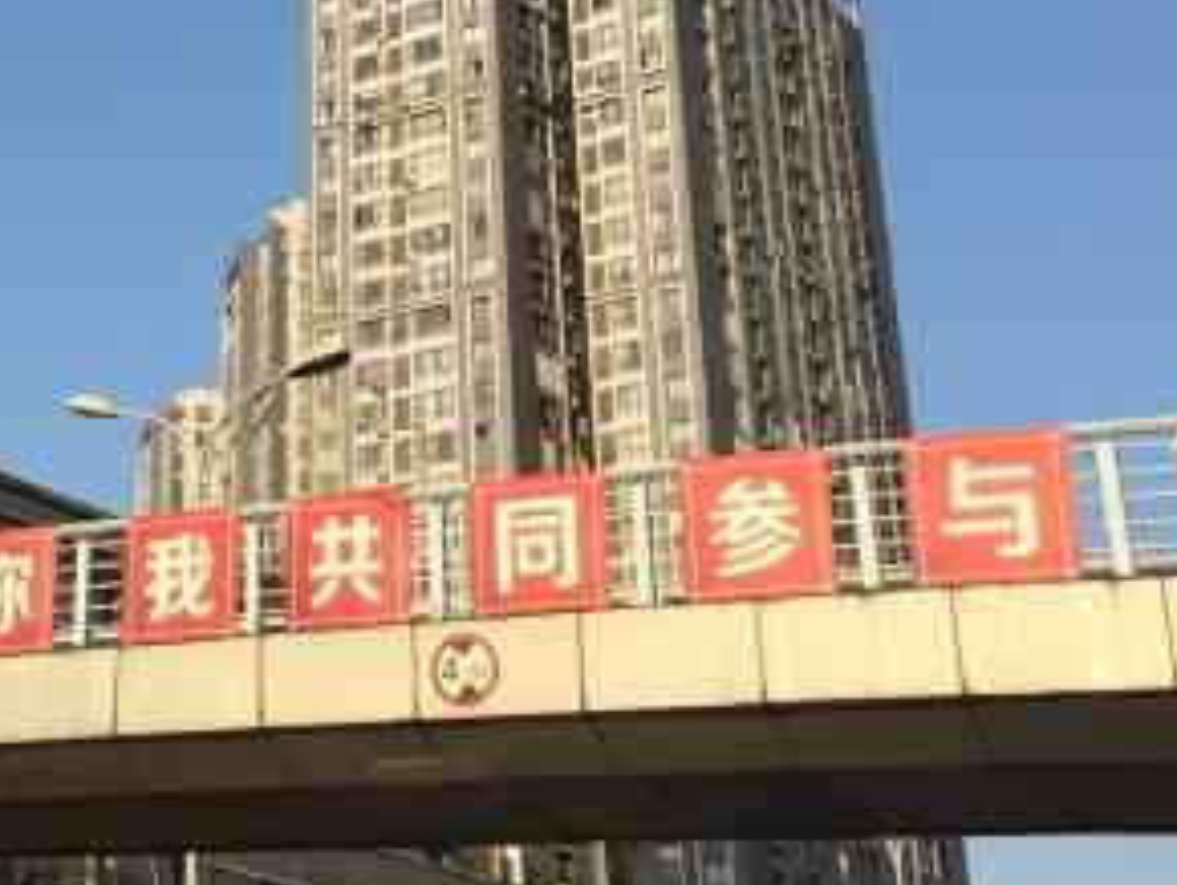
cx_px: -20
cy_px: -10
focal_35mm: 70
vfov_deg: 20.3
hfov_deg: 26.2
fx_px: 2382
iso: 32
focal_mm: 4.15
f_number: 2.2
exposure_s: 1/1582
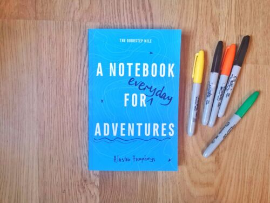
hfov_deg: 65.3
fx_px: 211
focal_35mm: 27
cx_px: 135
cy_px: 102
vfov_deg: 51.4
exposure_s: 1/33.3
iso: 320
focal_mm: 3.95
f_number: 1.6
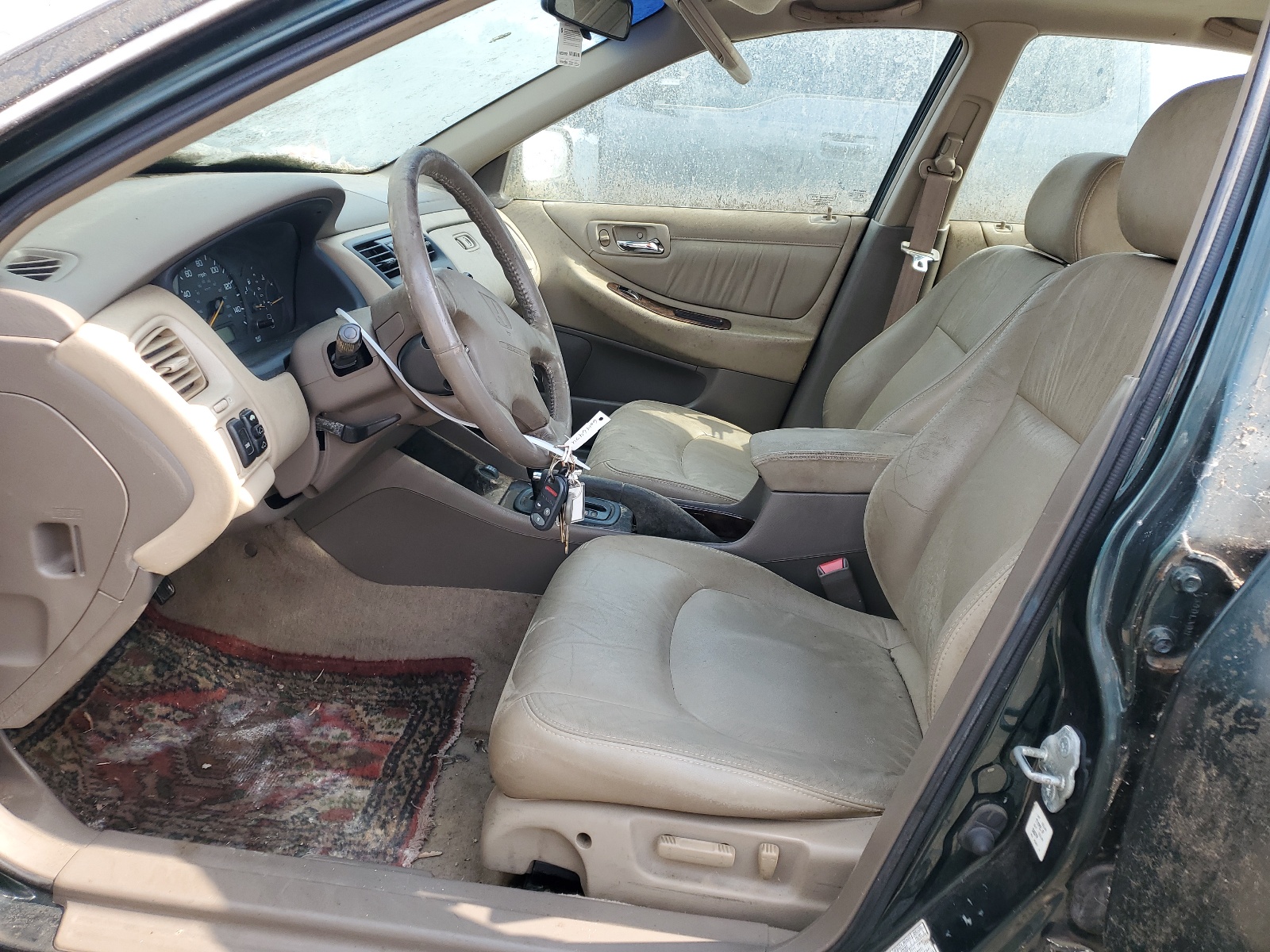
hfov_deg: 67.3
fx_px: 954
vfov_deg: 53.1
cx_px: 635
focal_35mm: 26
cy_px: 476
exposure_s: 1/400
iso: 50
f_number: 1.5
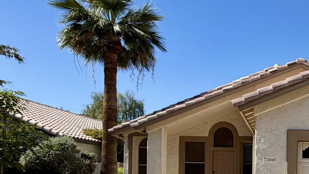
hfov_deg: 45.1
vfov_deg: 28.0
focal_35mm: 40
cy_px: 173
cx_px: 286
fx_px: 328
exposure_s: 1/955
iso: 20
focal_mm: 2.22
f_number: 2.2
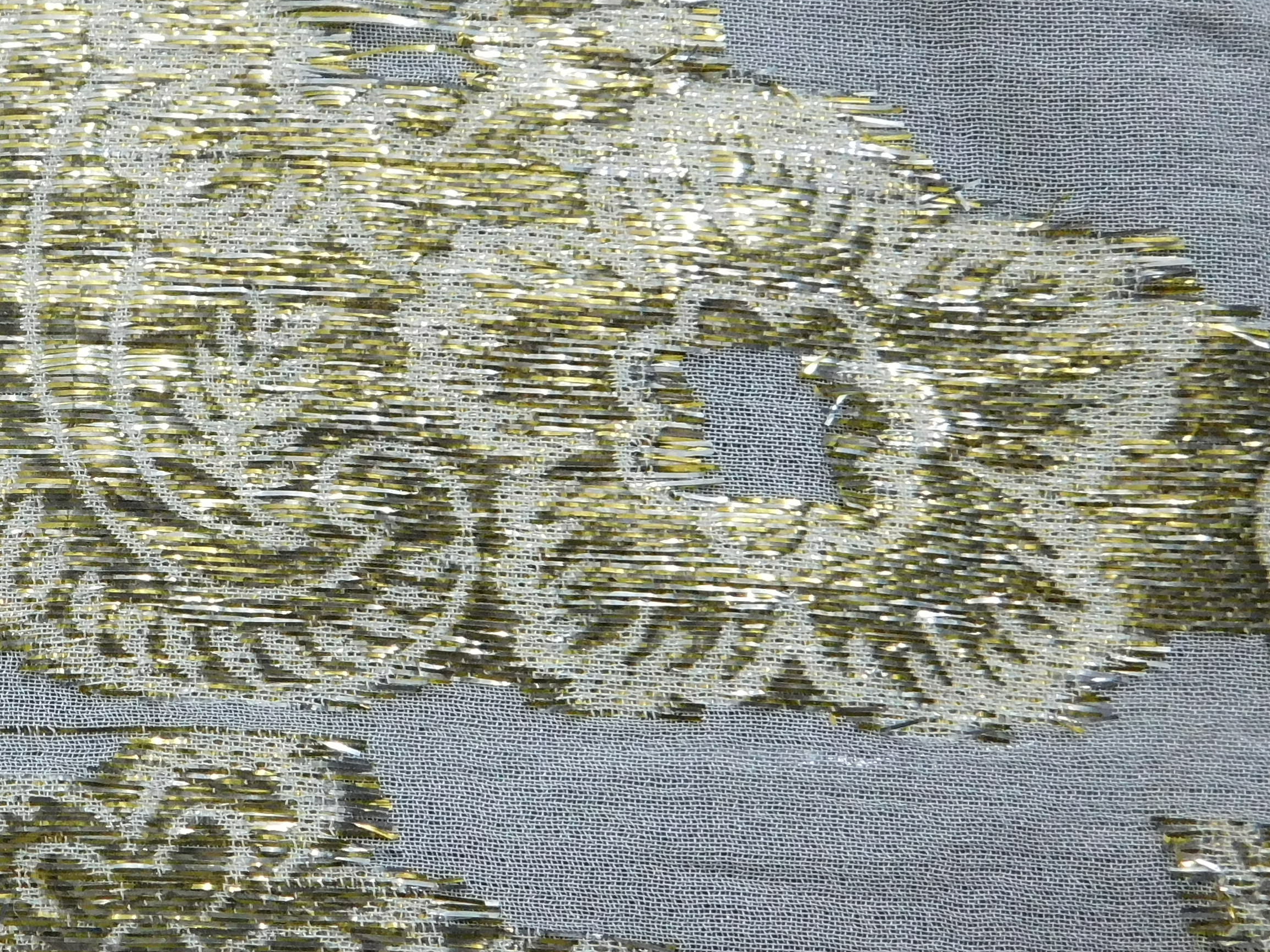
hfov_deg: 30.1
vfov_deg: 24.4
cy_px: 482
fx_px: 2201
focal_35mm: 60
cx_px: 17
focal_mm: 5.3
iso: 400
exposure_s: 1/25
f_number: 3.2
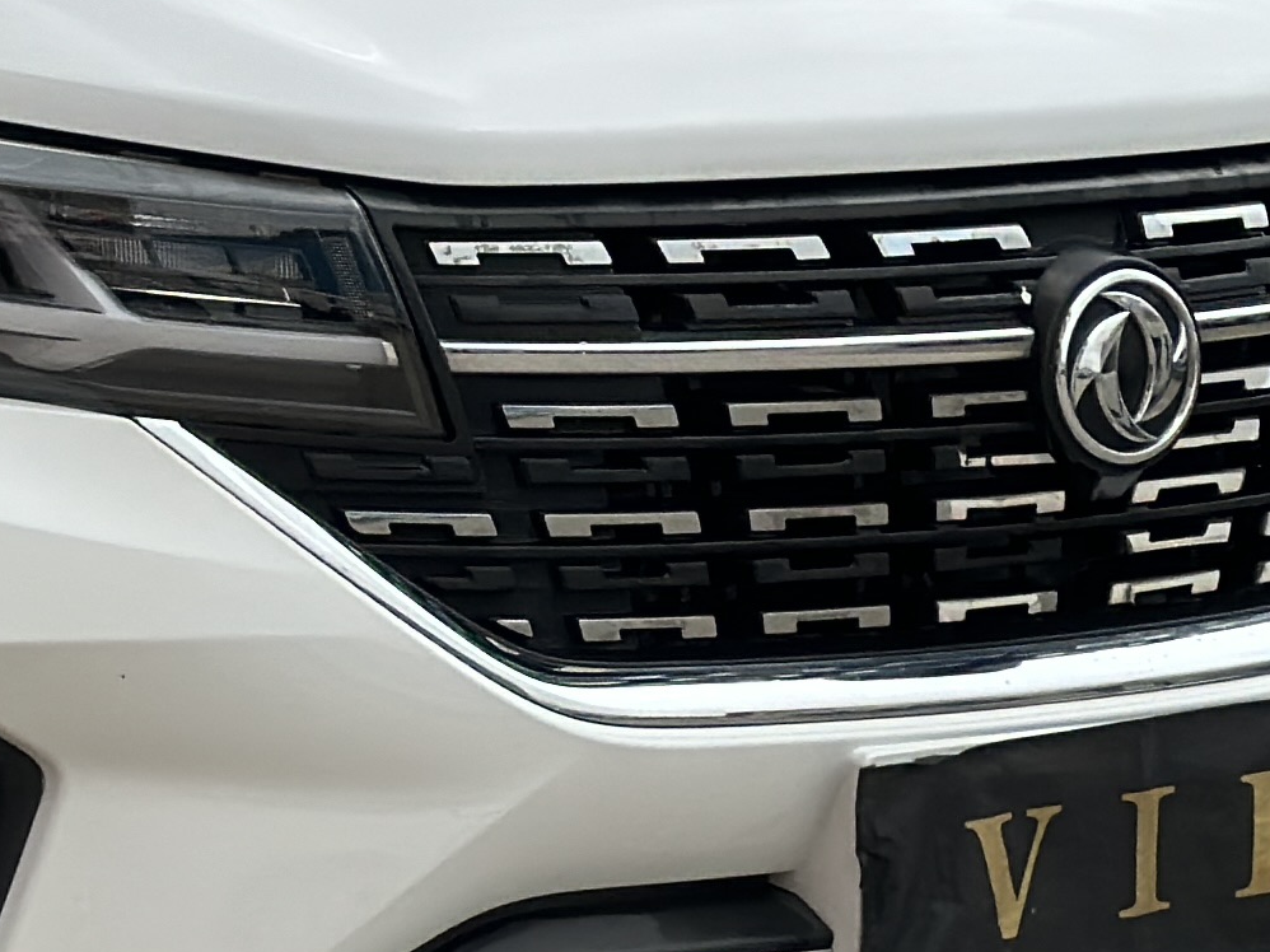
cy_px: 22
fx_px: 7116
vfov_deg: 7.6
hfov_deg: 10.0
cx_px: -276
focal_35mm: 194
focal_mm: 6.86
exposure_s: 1/2358
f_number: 1.78
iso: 80
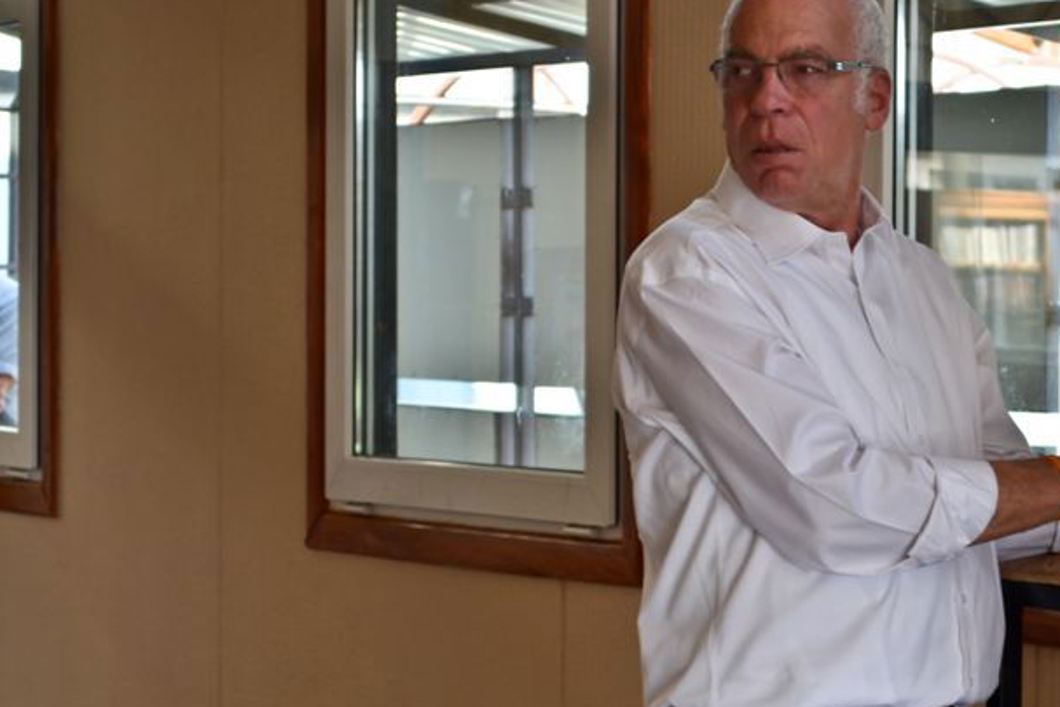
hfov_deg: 14.7
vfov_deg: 9.9
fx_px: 4089
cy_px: 468
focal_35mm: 139
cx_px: 723
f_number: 5.6
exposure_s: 1/100
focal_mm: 55
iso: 400
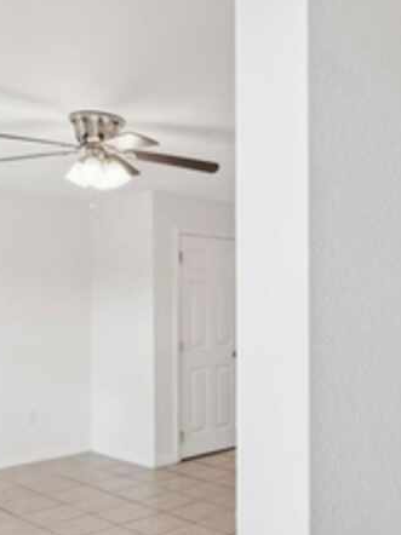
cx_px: 313
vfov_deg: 47.6
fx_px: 603
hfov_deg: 35.7
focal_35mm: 39
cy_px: 318
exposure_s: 1/20
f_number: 8
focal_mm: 14
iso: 400
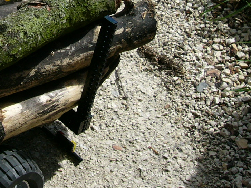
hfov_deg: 24.0
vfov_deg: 18.4
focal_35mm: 77
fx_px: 558
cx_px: -13
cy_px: -18
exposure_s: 1/125
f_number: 8
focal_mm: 5.8
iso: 50
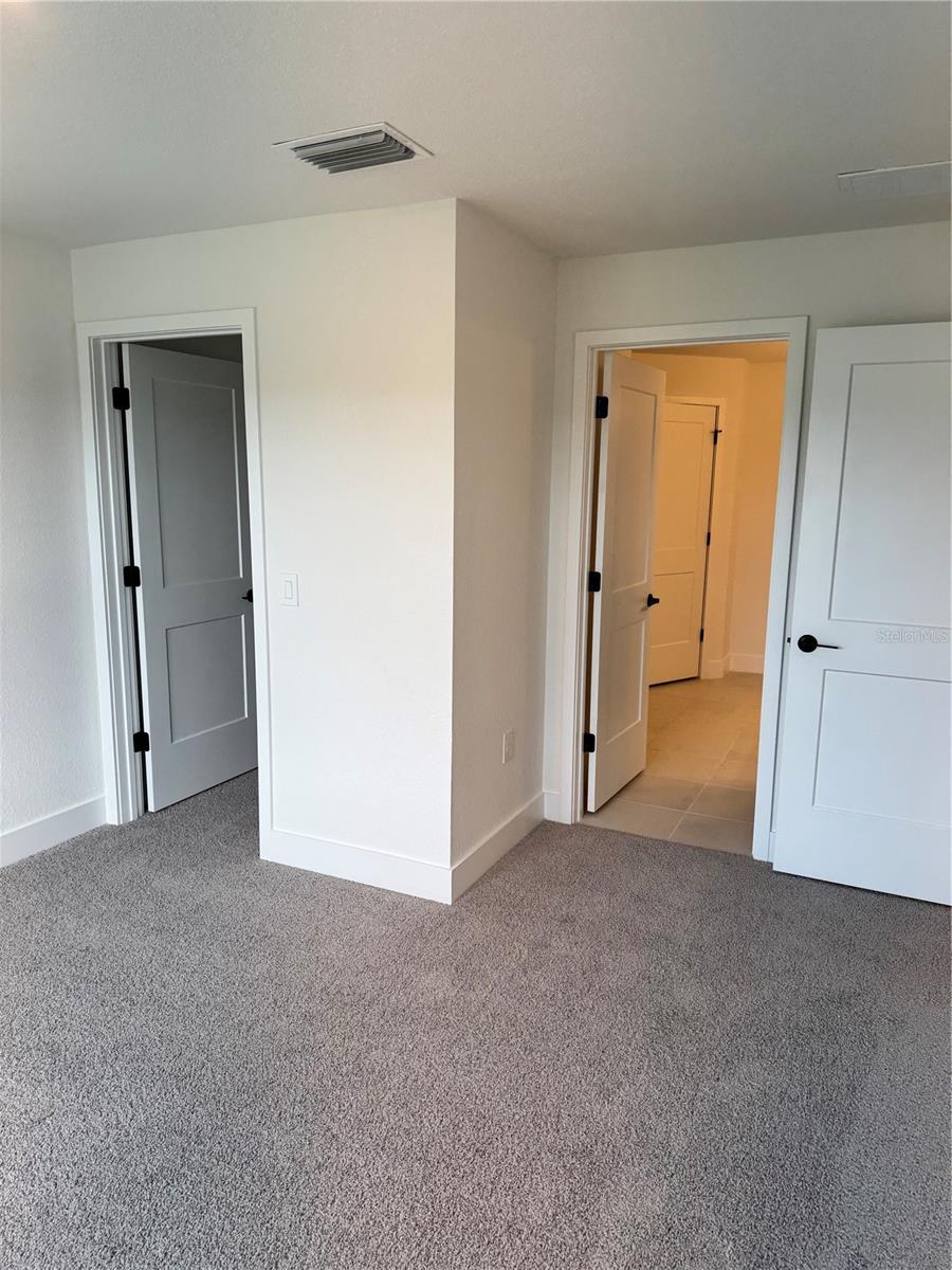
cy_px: 635
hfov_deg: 56.8
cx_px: 476
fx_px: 880
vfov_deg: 71.6
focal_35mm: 24
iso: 64
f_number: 1.78
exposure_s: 1/120
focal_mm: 6.76
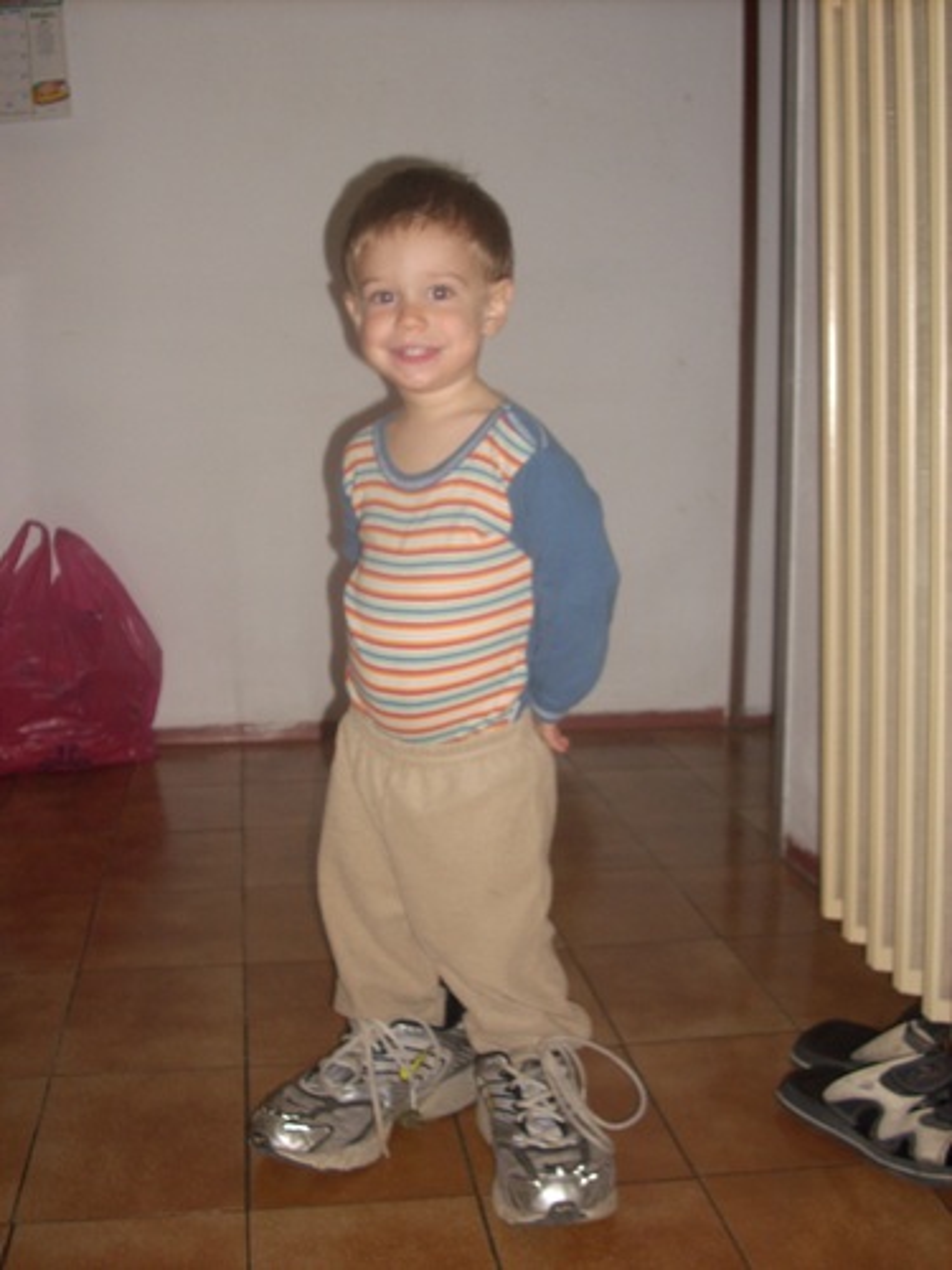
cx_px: 476
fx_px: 1687
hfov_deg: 31.5
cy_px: 635
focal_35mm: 46
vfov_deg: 41.2
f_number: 3.1
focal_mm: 7.6
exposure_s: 1/60
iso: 100
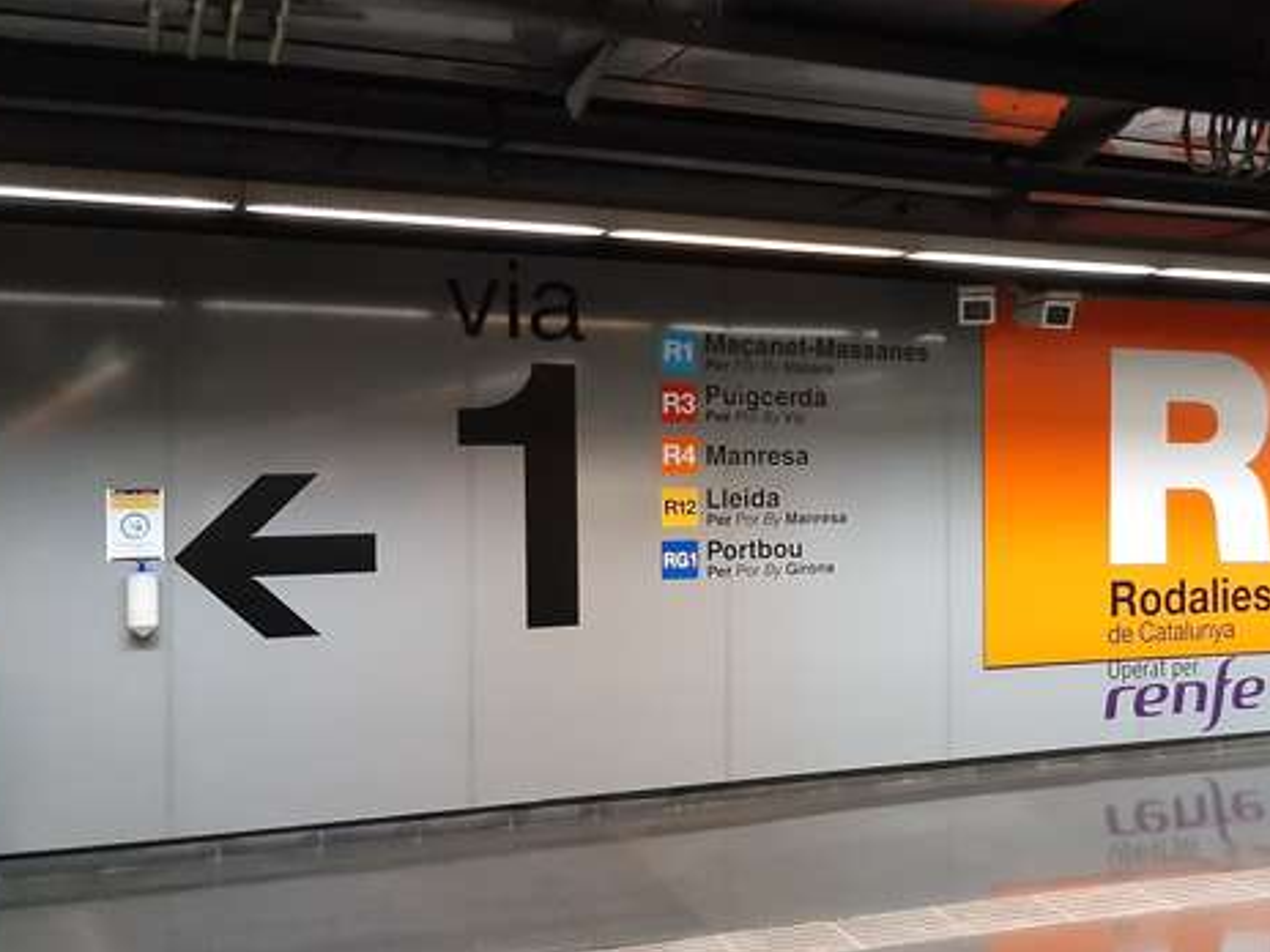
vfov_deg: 33.6
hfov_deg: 42.4
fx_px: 1578
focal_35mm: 43
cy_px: 520
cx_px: 969
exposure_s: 1/25
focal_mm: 3.92
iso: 500
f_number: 1.7
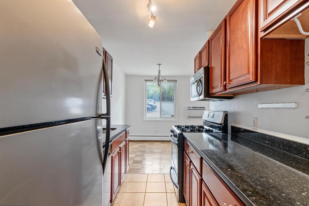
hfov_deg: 93.2
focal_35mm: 17
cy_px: 107
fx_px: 146
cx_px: 158
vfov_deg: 70.4
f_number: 8
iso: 200
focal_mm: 16
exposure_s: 1
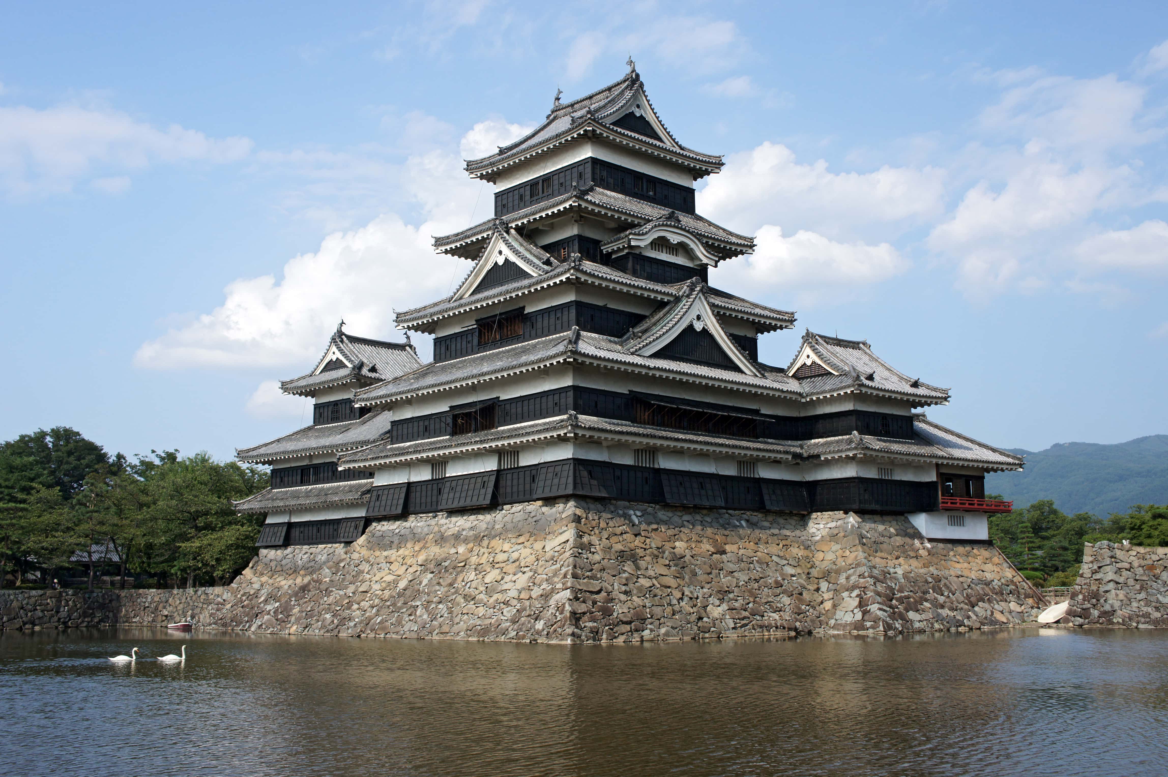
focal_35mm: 38
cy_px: 388
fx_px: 1216
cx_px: 584
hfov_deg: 51.3
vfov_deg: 35.5
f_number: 9
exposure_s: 1/125
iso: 200
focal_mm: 25
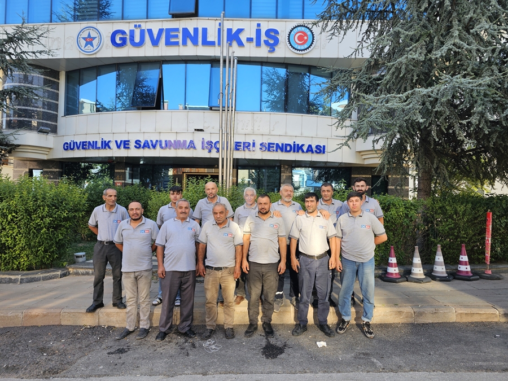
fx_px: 338
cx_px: 254
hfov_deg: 73.9
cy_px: 190
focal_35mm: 23
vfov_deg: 58.9
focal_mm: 6.3
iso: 12
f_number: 1.7
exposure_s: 1/100
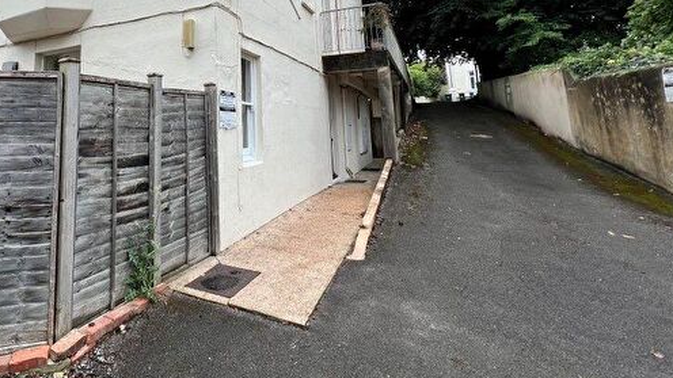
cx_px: 208
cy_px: 74
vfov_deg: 52.2
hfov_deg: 82.7
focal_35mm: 20
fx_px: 357
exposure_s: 1/612
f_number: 1.8
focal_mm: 1.57
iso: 32
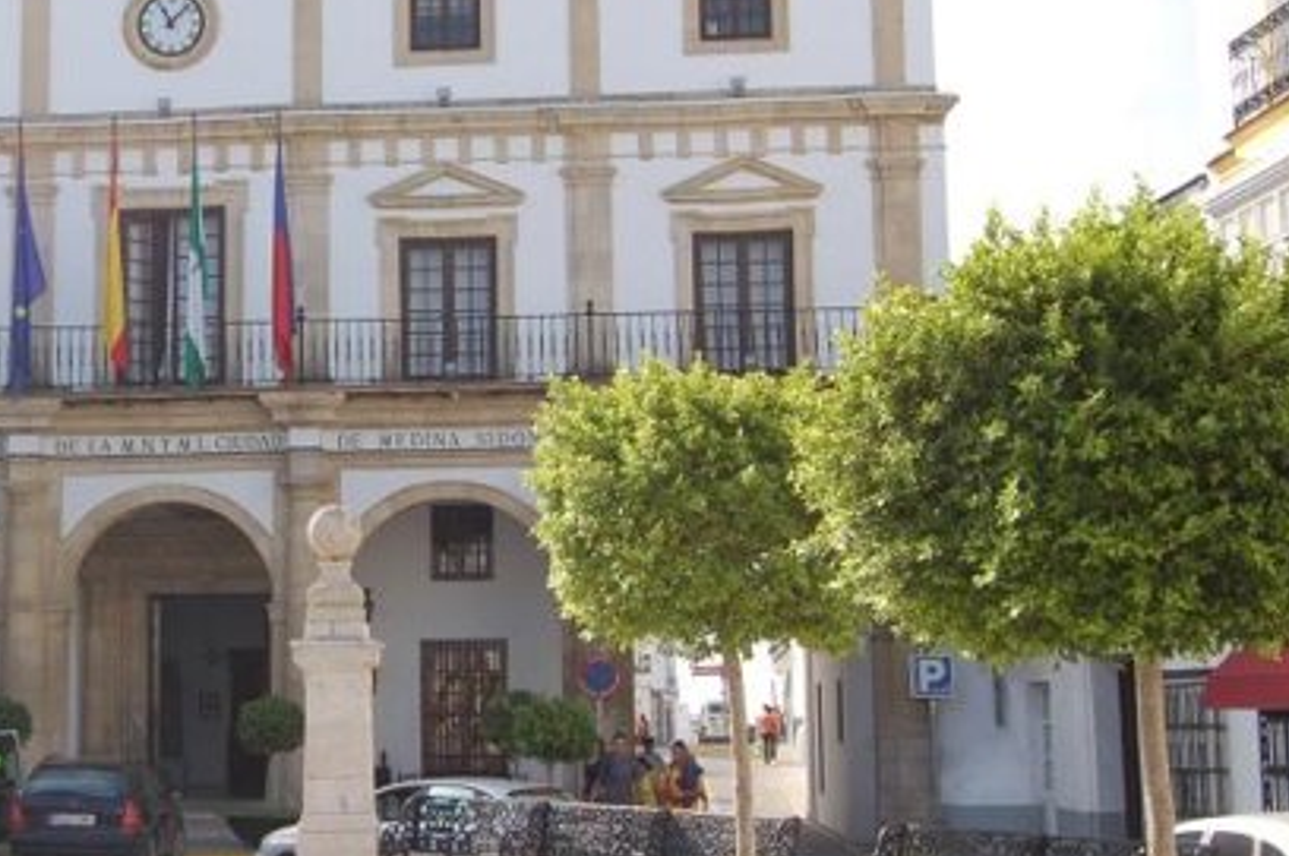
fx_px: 2360
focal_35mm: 66
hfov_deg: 29.8
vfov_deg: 20.5
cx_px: 262
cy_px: 325
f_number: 8
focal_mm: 26
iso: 200
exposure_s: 1/250
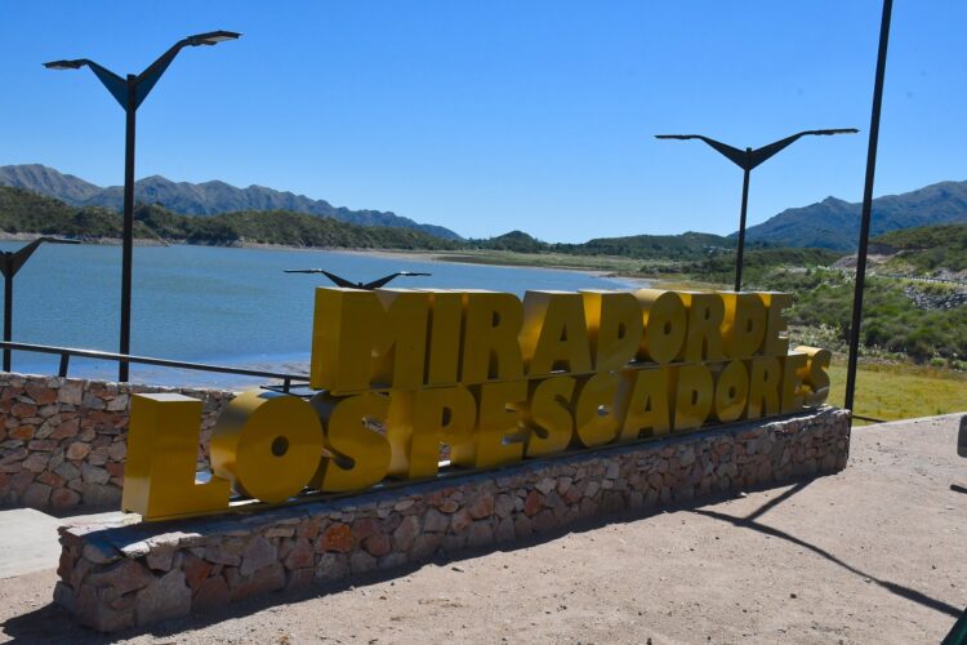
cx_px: 484
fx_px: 1048
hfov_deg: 49.6
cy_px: 322
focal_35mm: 39
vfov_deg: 34.2
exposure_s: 1/1000
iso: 640
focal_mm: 26
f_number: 16
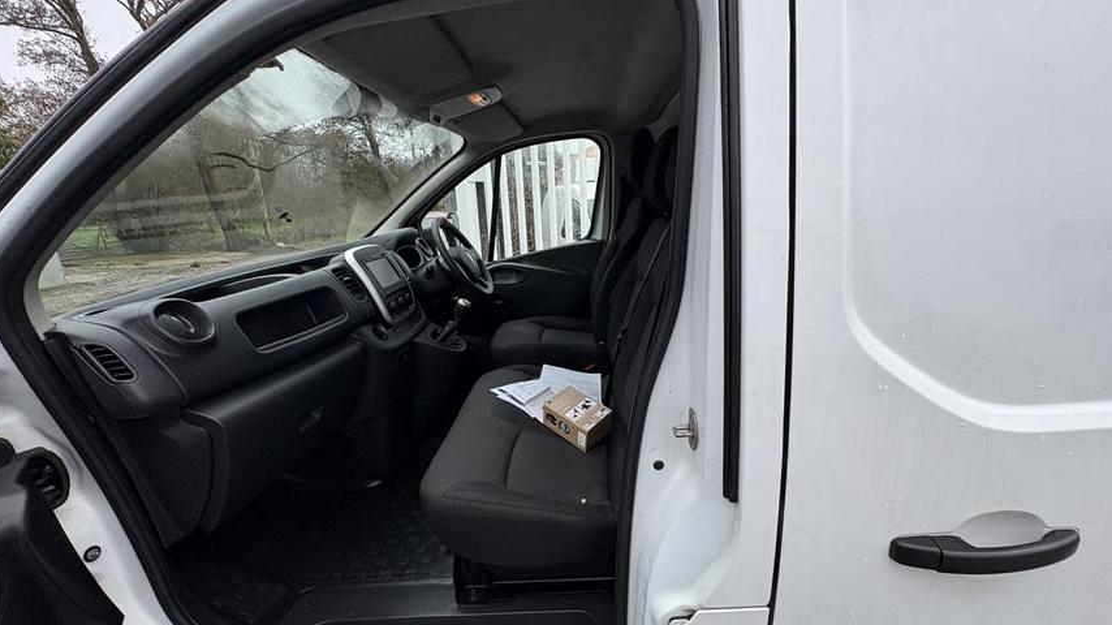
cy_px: 333
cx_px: 576
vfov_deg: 67.0
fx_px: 472
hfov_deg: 99.3
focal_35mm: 16
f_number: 2.2
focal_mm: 2.22
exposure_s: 1/253
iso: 50
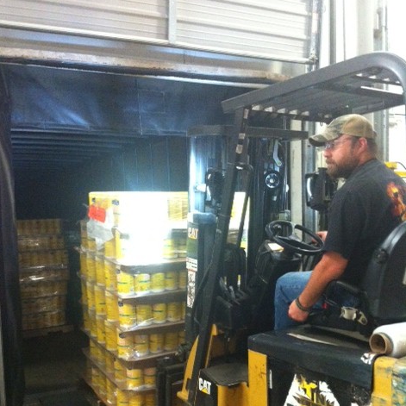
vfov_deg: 39.7
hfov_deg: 40.0
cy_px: 255
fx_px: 557
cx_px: 201
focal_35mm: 42
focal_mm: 3.85
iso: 400
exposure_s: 1/15
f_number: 2.8
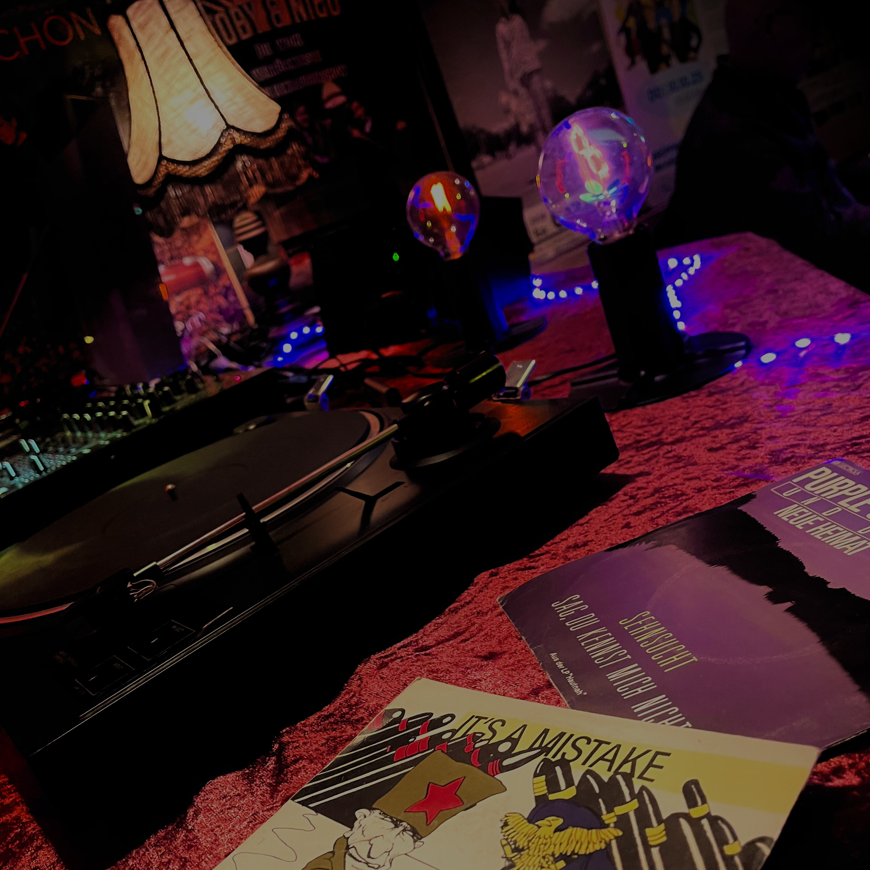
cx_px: 440
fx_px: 881
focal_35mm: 31
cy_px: 542
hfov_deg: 52.5
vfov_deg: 52.0
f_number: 1.6
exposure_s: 1/25
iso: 640
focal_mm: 5.1
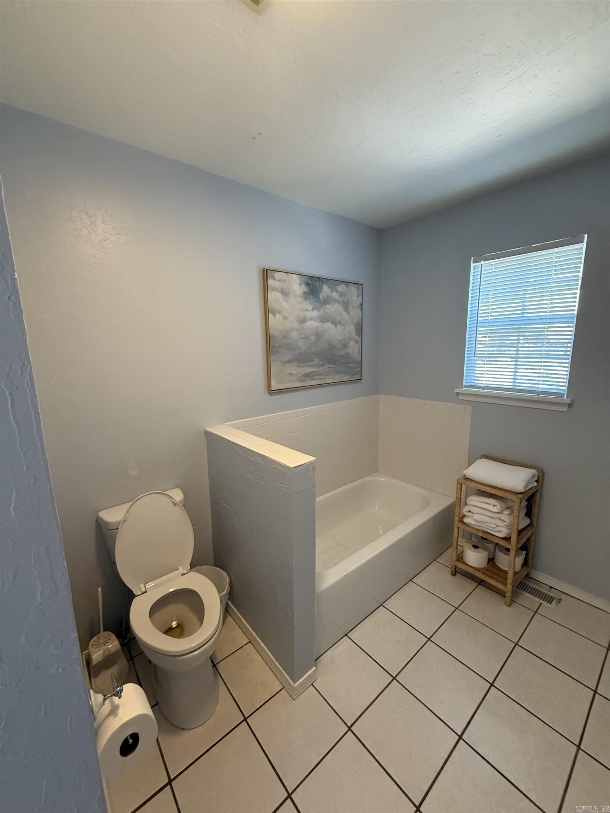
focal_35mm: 14
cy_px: 406
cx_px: 305
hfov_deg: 85.7
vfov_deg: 102.1
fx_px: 329
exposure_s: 1/60
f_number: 2.2
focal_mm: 2.22
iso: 640
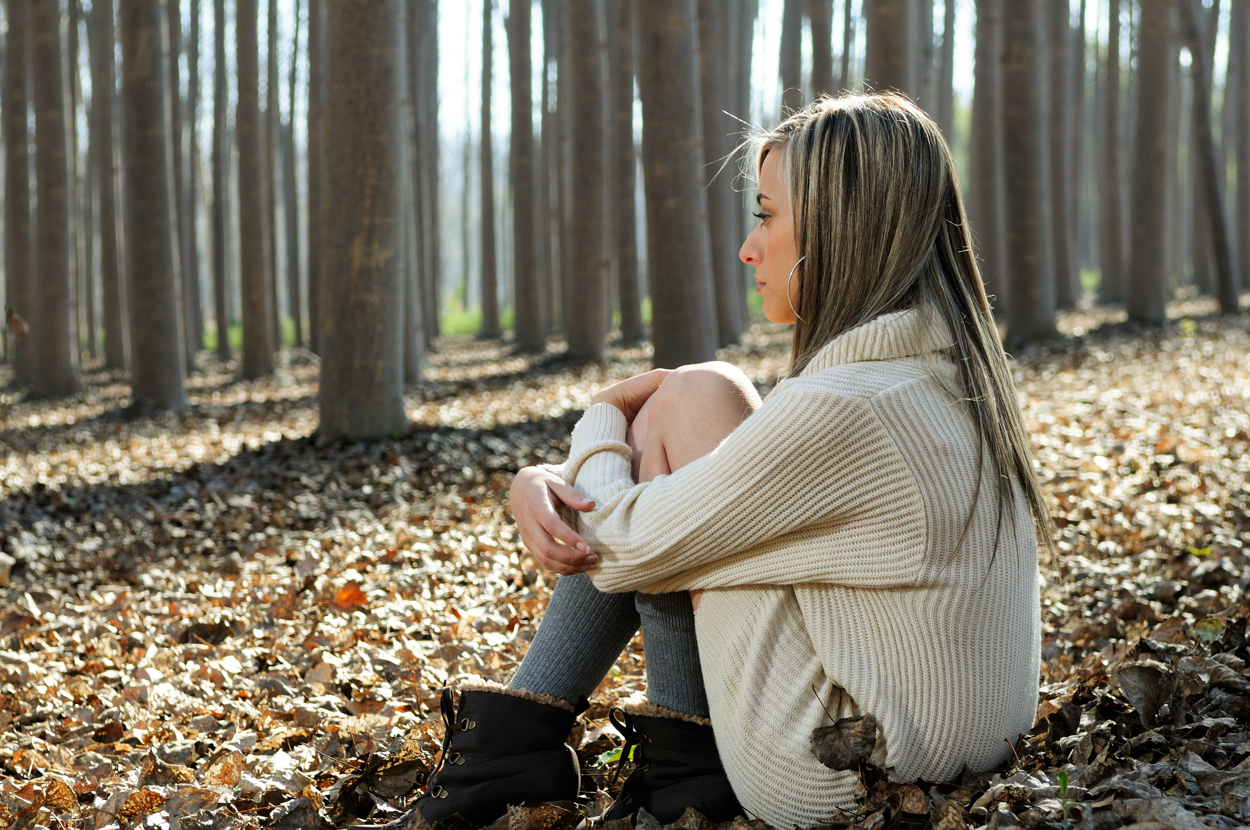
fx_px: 3070
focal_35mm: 89
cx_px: 652
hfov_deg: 23.0
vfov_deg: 15.4
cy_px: 438
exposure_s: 1/250
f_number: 5
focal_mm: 55
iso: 200
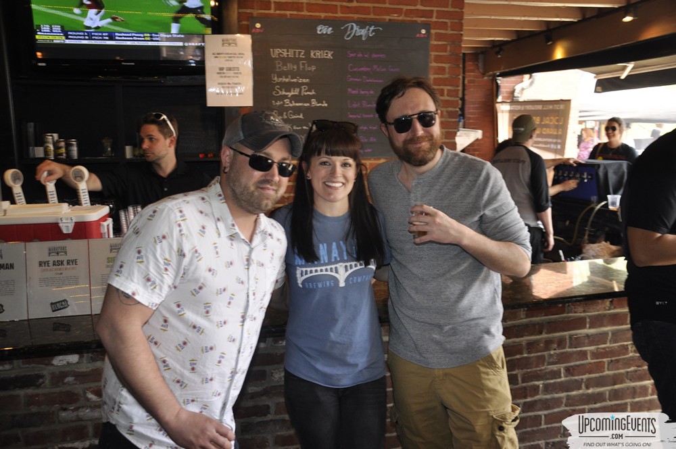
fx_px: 619
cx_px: 338
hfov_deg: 57.3
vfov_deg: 39.9
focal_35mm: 33
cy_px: 224
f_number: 5
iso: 400
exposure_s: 1/80
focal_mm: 22
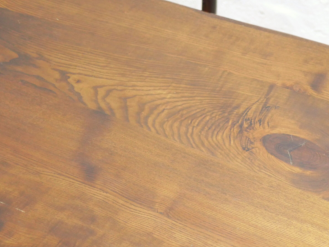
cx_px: 312
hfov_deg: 24.4
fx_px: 732
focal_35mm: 77
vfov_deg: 18.9
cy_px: 216
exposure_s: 1/60
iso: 2000
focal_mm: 20
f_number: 1.7
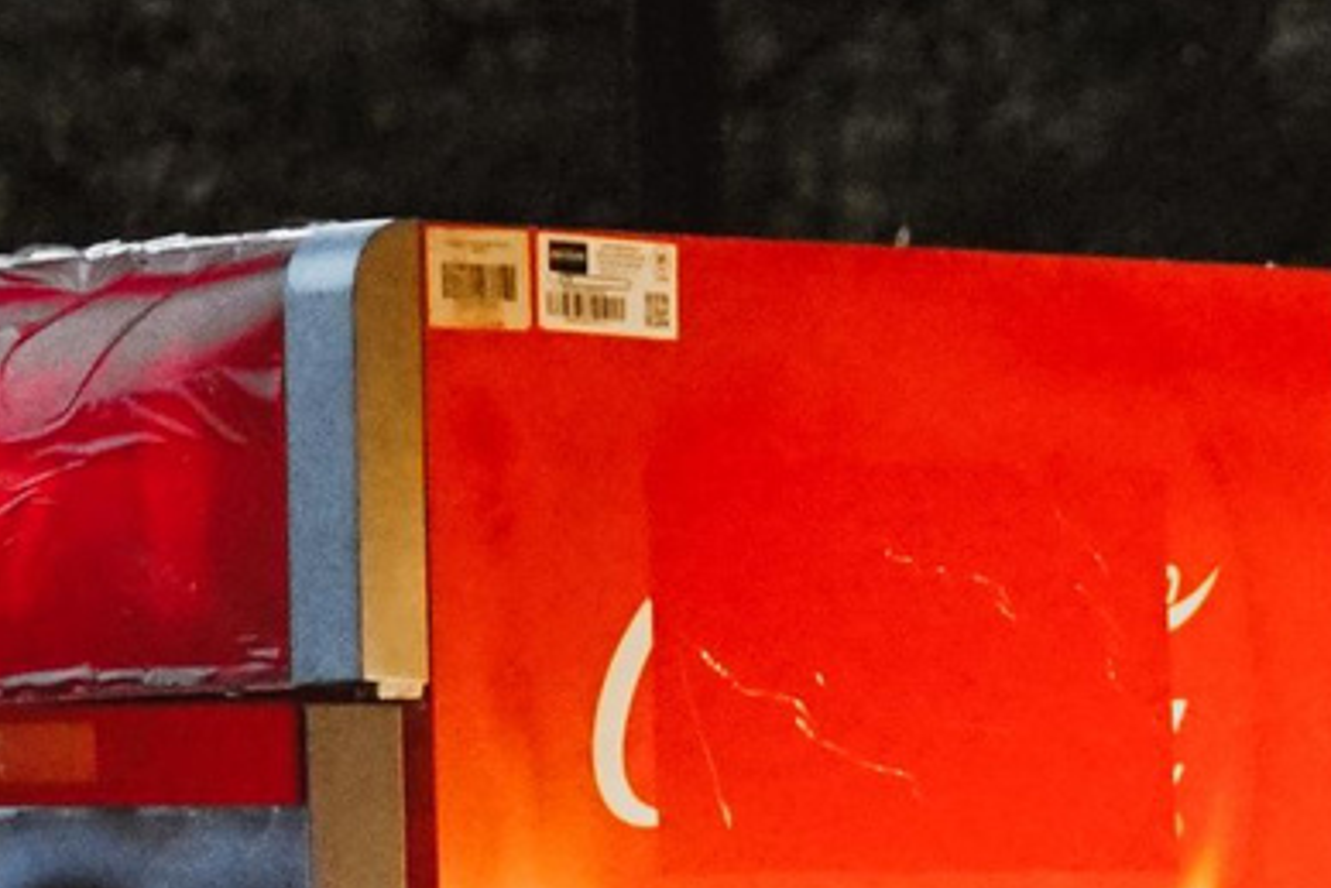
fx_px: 18048
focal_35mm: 488
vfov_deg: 2.8
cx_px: 3348
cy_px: 2110
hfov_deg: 4.1
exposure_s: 1/400
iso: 6400
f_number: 4
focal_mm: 74
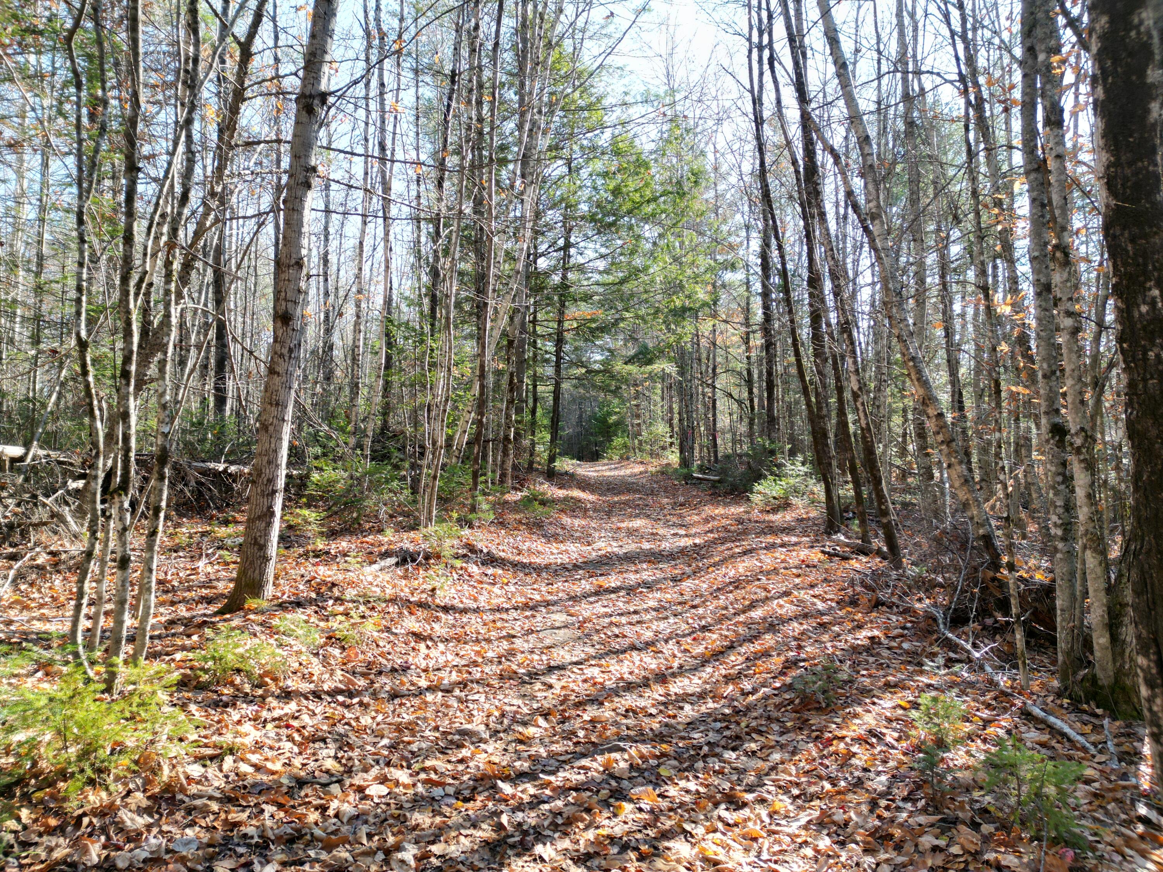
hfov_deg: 71.6
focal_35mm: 24
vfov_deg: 56.8
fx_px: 806
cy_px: 436
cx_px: 582
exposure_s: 1/500
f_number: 1.7
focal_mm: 6.72
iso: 140
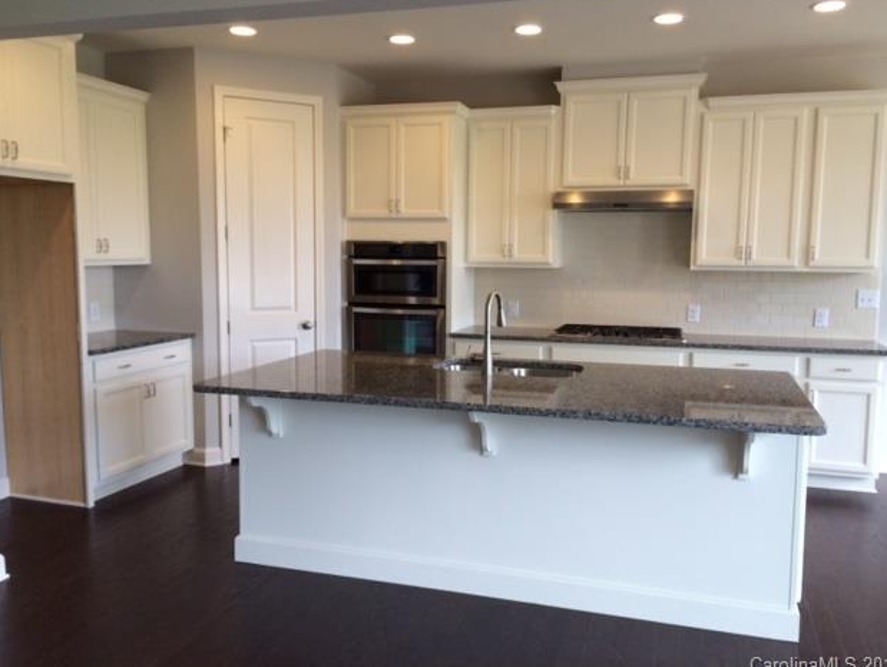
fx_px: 795
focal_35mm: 31
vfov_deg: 45.5
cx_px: 456
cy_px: 334
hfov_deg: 58.3
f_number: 2.2
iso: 40
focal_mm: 4.12
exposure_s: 1/30
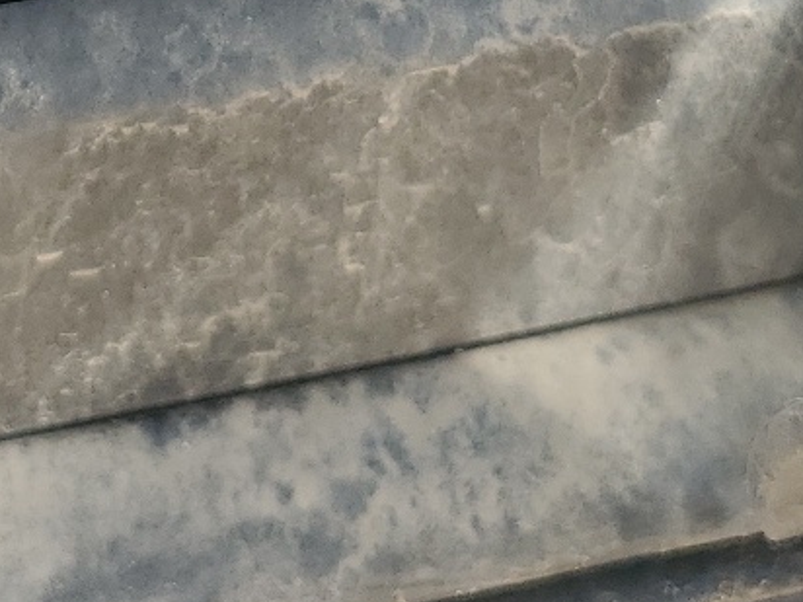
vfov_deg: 13.1
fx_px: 2343
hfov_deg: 19.3
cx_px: 199
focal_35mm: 101
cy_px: -510
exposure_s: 1/556
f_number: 1.5
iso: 50
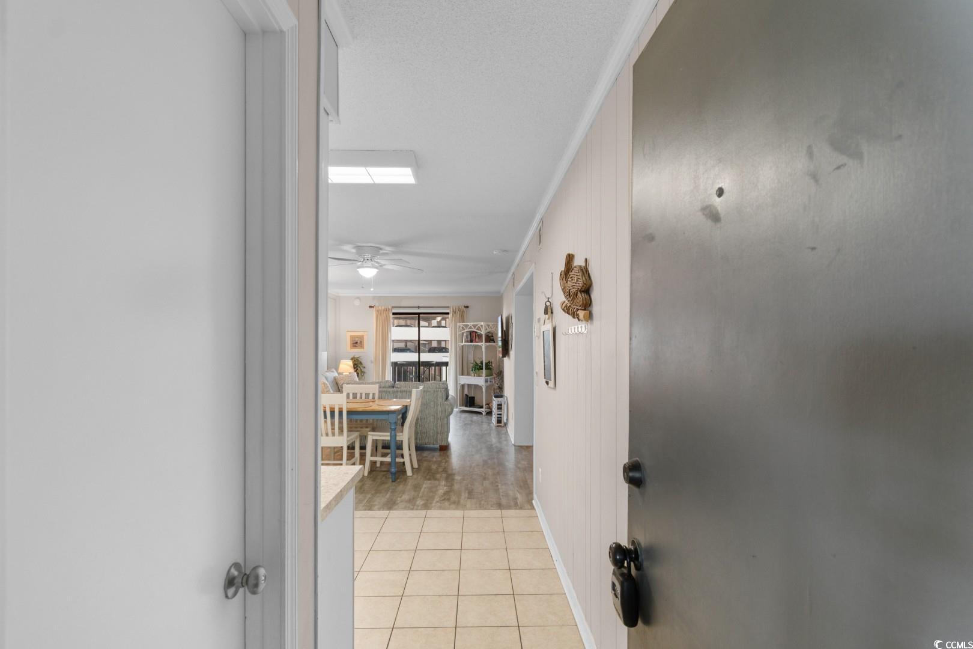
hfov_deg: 90.0
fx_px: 486
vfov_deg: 67.4
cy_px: 324
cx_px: 486
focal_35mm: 18
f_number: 4.8
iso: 100
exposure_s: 2
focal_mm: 12
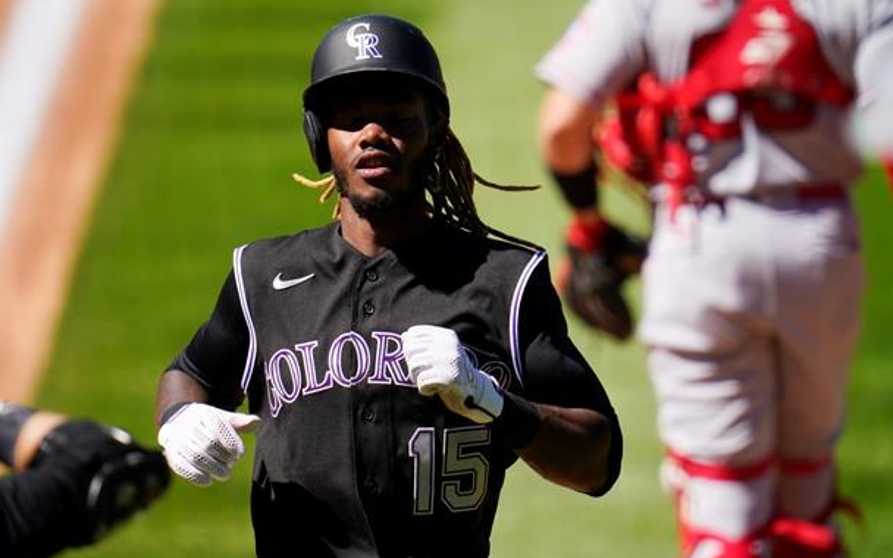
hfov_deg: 2.4
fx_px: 21222
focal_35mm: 872
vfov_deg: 1.5
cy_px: 286
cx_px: 429
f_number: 5.6
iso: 200
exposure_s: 1/800
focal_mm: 800
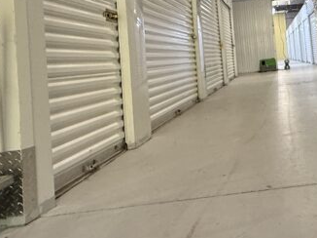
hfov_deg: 39.2
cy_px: 34
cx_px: 298
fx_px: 403
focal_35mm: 44
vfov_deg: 31.6
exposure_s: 1/60
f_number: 2.2
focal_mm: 2.22
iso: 400
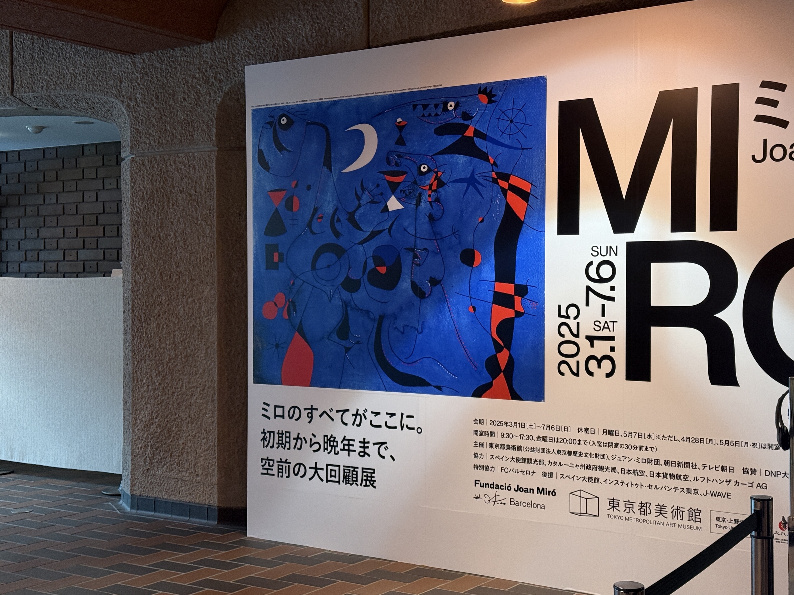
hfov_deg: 37.5
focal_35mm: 51
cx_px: 409
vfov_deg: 28.6
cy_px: 285
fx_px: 1170
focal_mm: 6.76
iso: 200
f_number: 1.78
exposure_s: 1/33
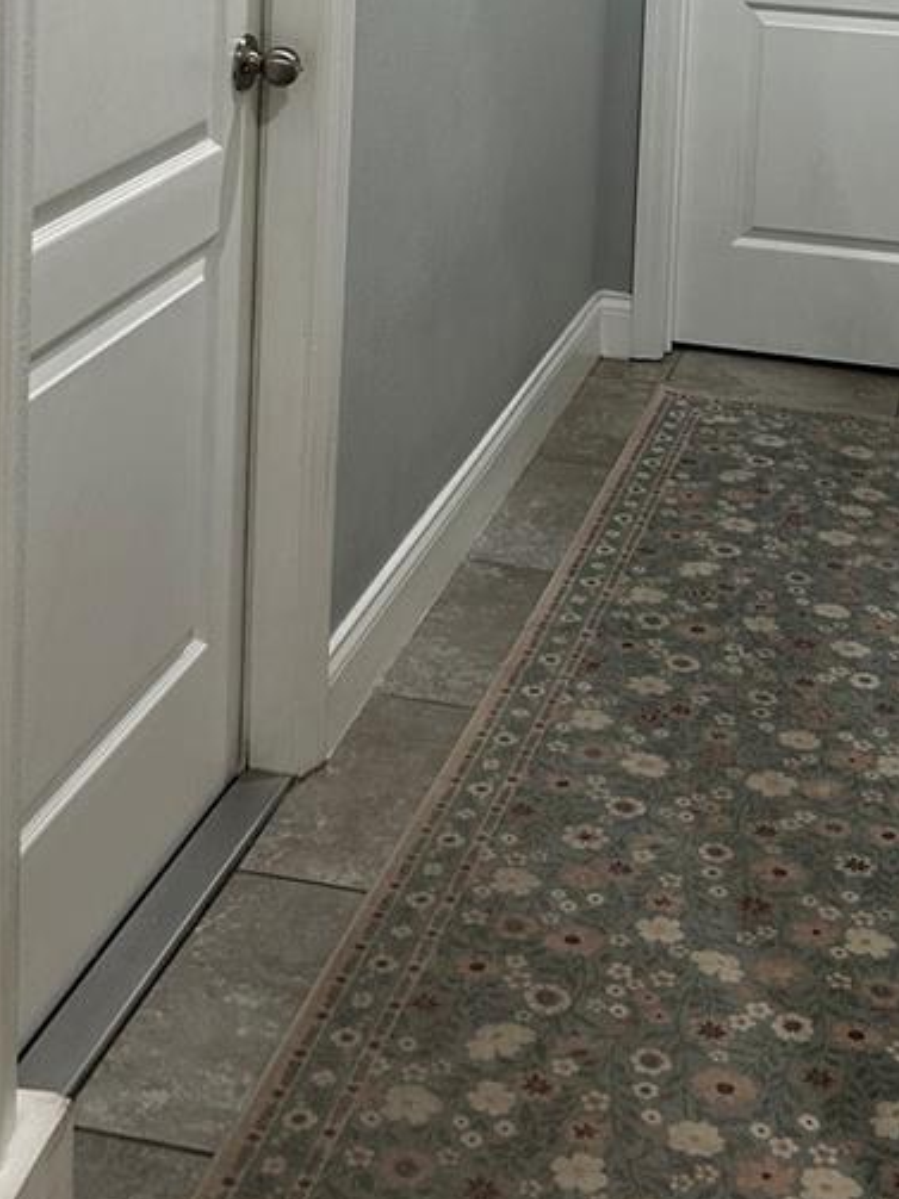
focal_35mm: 62
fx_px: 2148
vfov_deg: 28.5
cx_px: 551
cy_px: -100
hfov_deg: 23.6
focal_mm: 5.7
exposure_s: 1/60
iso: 125
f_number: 1.5
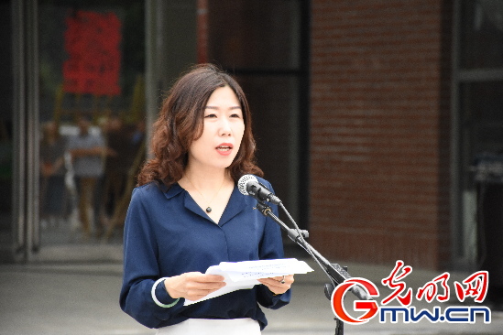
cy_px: 168
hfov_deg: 9.8
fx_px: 2934
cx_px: 252
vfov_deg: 6.5
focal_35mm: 210
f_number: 5.6
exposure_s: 1/1250
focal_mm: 140
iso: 1600
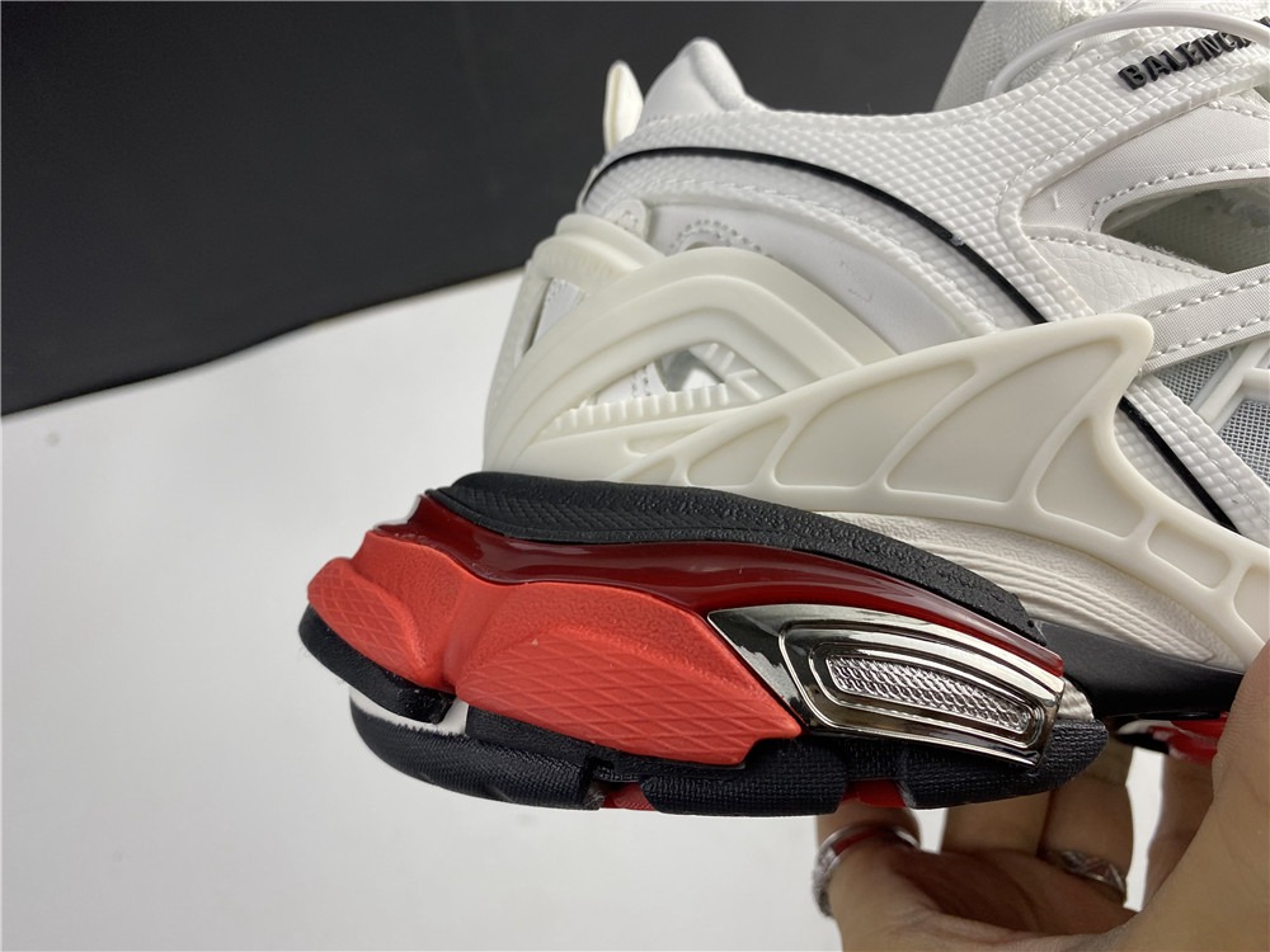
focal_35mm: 26
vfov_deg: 53.1
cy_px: 476
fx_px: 954
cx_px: 635
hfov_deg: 67.3
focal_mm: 4.25
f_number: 1.8
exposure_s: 1/121
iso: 50
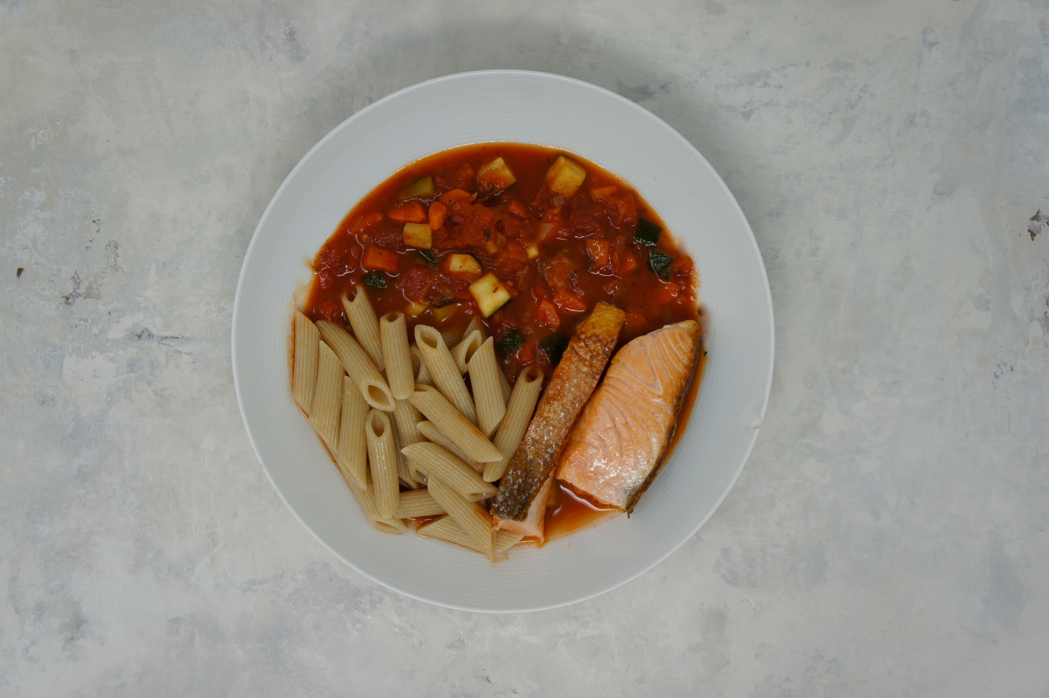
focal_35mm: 44
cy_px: 349
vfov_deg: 30.8
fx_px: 1267
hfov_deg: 45.0
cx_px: 524
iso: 200
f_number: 6.3
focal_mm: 29
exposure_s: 1/125
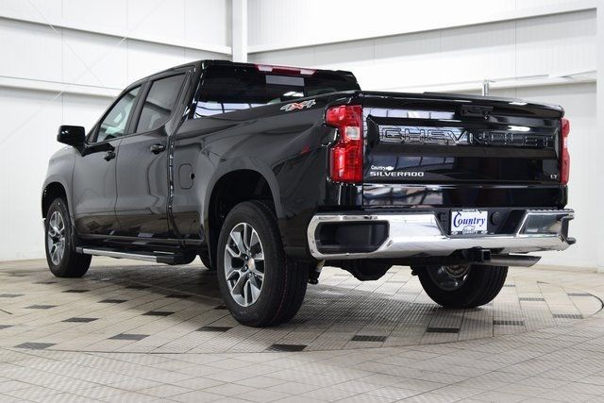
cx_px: 302
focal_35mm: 54
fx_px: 906
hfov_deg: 36.9
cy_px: 202
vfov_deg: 25.1
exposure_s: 1/15
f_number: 6.3
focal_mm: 36
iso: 640
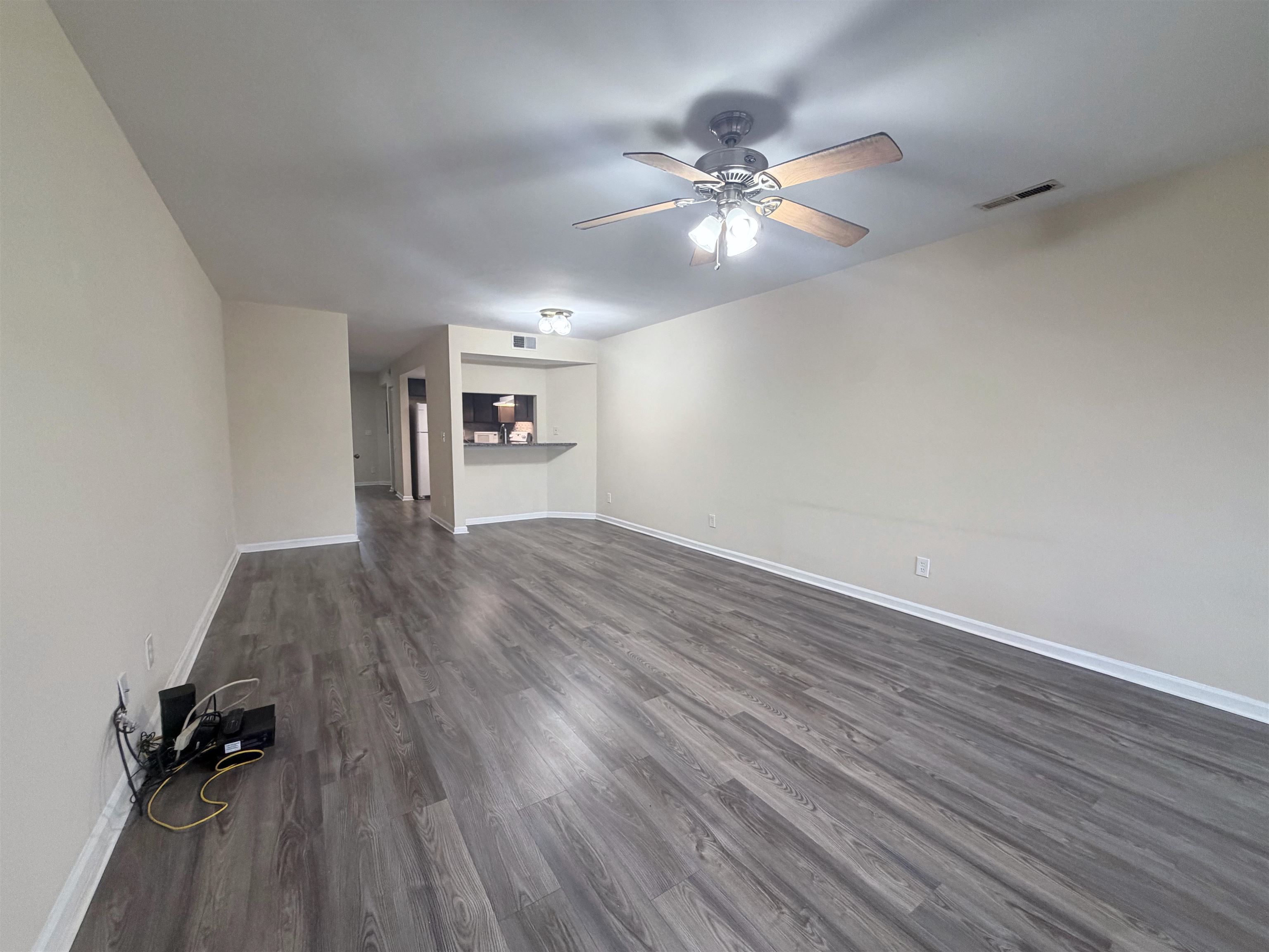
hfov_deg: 102.1
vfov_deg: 85.7
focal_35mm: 14
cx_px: 634
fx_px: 513
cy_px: 476
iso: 200
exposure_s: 1/60
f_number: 2.2
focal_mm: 2.22
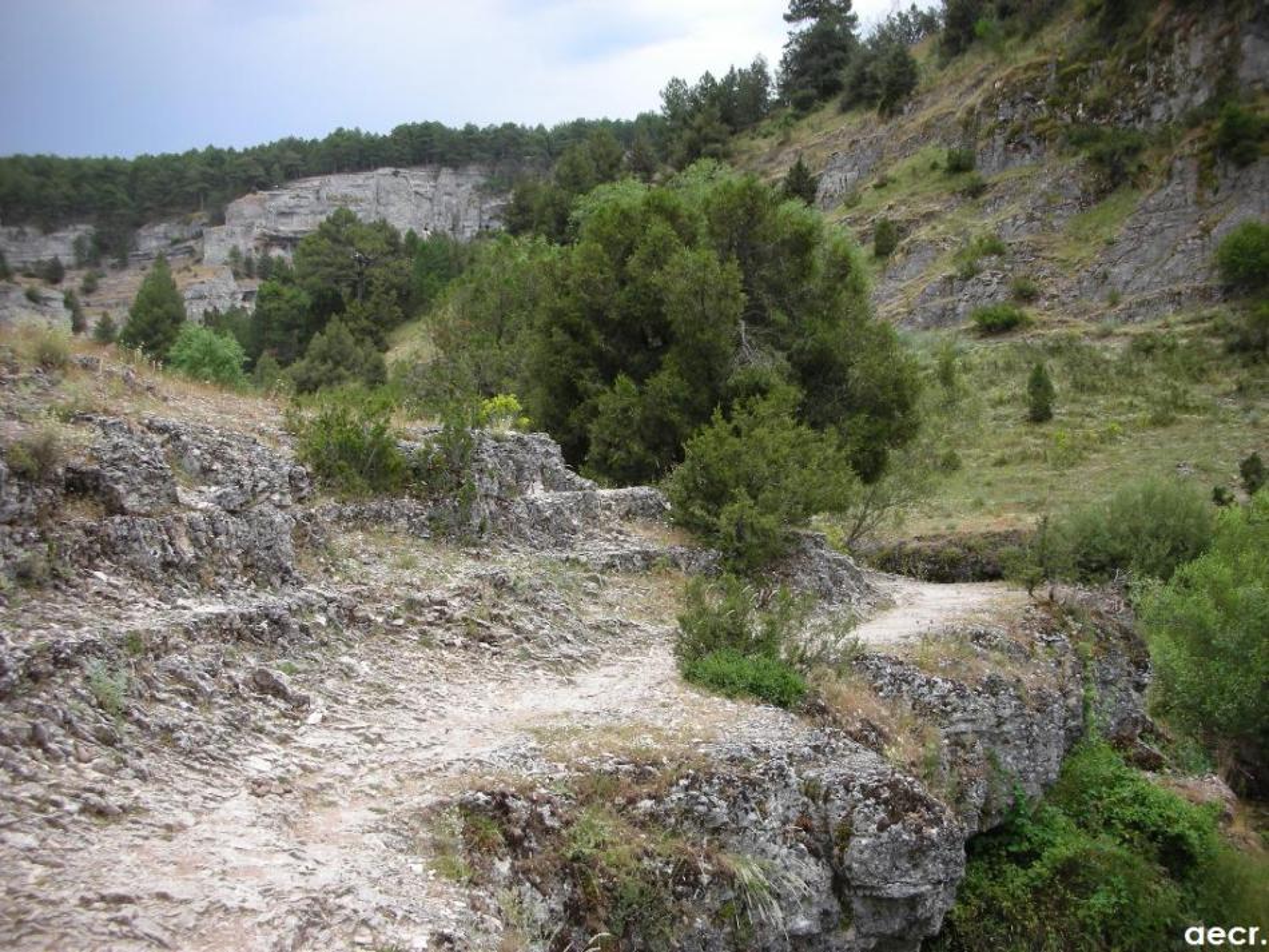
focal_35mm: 35
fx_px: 1283
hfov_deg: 52.6
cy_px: 476
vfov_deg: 40.7
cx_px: 634
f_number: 3
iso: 50
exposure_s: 1/150
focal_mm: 5.8
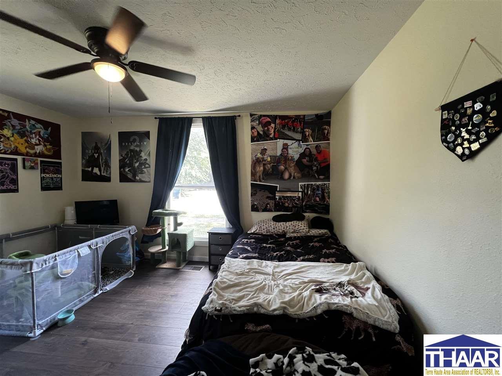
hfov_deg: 106.2
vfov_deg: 89.9
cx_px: 251
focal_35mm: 13
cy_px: 188
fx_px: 189
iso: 200
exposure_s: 1/120
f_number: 1.8
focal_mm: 1.57
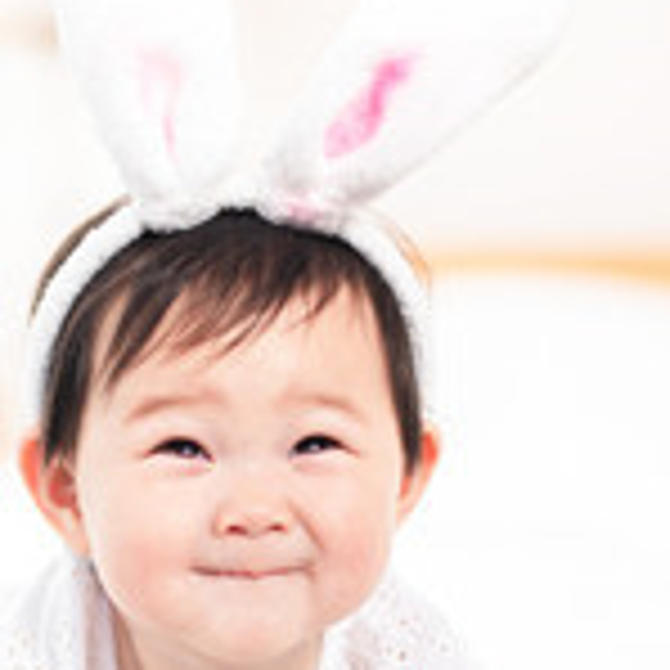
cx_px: -67
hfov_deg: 13.4
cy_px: 432
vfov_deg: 13.6
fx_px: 2803
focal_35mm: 128
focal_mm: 50
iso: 200
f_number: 1.4
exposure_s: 1/1250
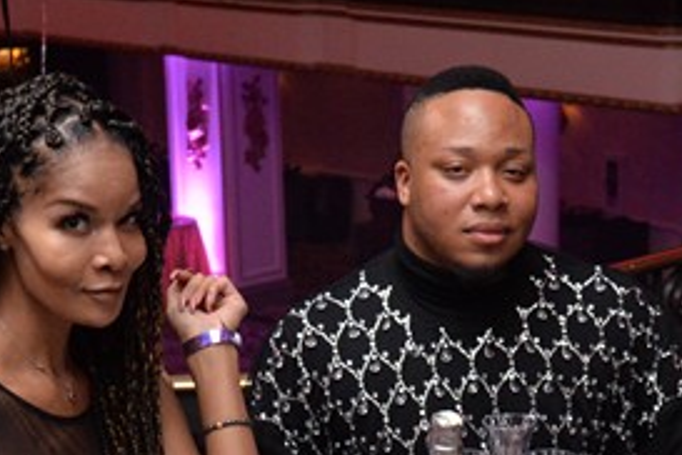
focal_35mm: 110
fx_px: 2084
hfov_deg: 18.5
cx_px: 472
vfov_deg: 12.1
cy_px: 589
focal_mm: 30
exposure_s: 1/60
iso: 2000
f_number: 5
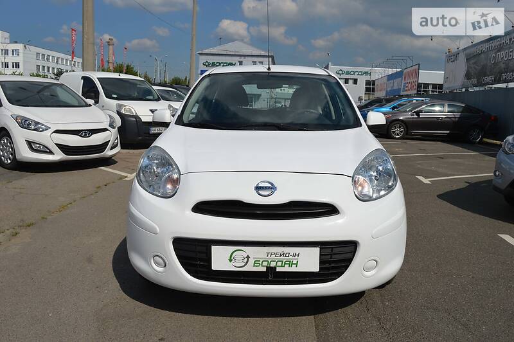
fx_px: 385
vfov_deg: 47.9
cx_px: 257
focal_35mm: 27
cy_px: 171
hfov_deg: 67.4
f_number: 10
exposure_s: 1/400
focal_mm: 18
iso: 100
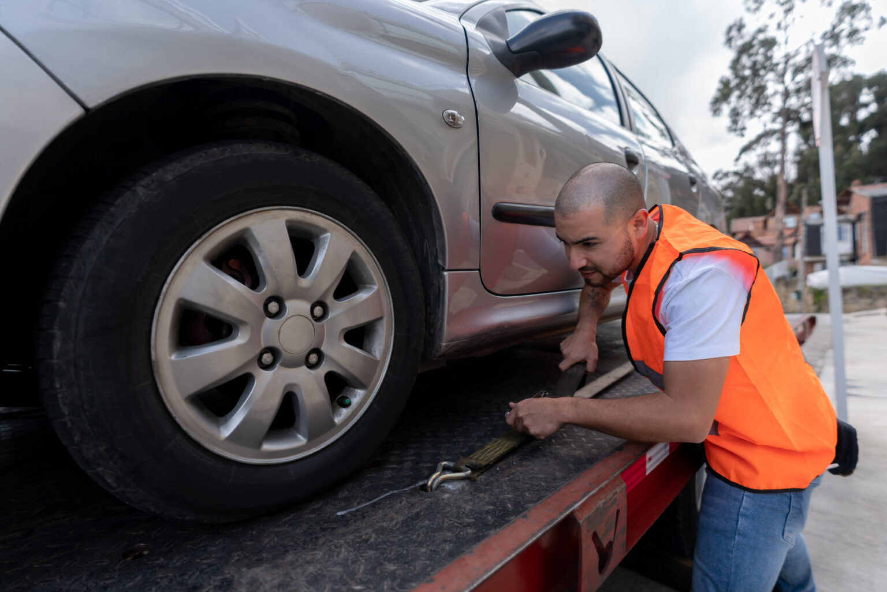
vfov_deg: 67.4
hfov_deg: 90.0
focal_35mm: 18
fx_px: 444
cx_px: 444
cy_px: 296
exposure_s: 1/1000
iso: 250
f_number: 2.8
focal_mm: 18
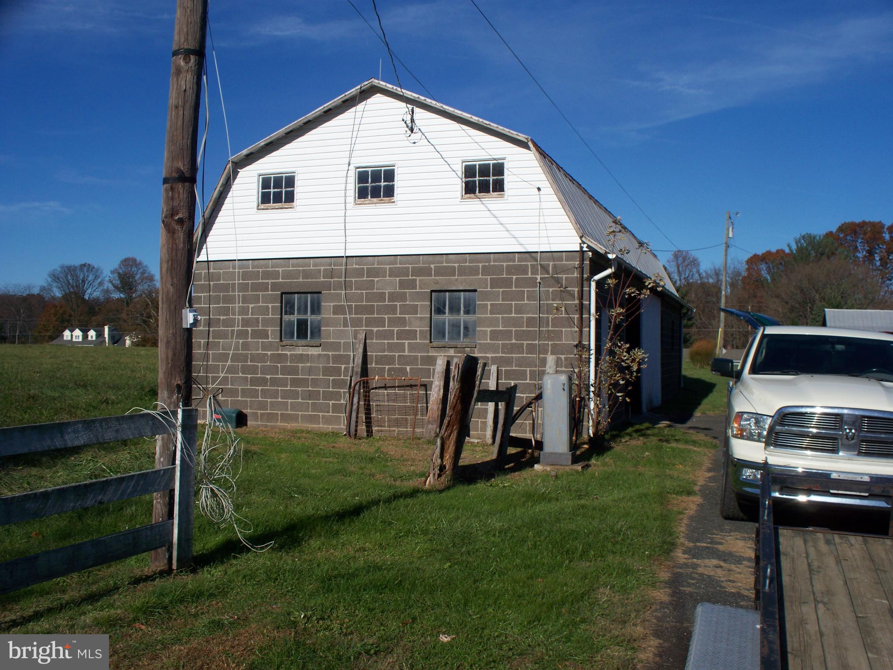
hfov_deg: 51.4
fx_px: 929
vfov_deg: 39.7
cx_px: 446
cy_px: 335
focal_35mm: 36
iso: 64
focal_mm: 7.54
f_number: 5
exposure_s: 1/800
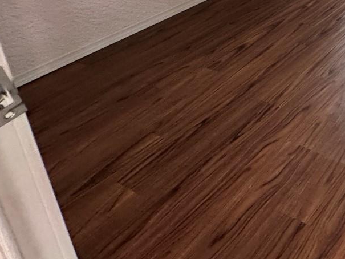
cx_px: 441
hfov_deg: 35.5
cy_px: -80
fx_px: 369
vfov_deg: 30.4
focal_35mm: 37
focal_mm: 2.22
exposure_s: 1/60
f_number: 2.2
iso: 320
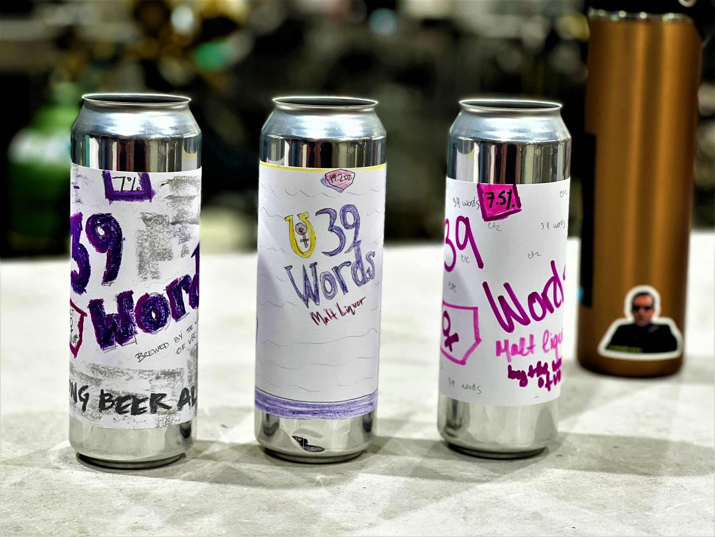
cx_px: 358
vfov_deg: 19.1
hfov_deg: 25.3
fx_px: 1590
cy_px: 268
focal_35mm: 77
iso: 125
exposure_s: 1/60
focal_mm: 9
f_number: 2.8
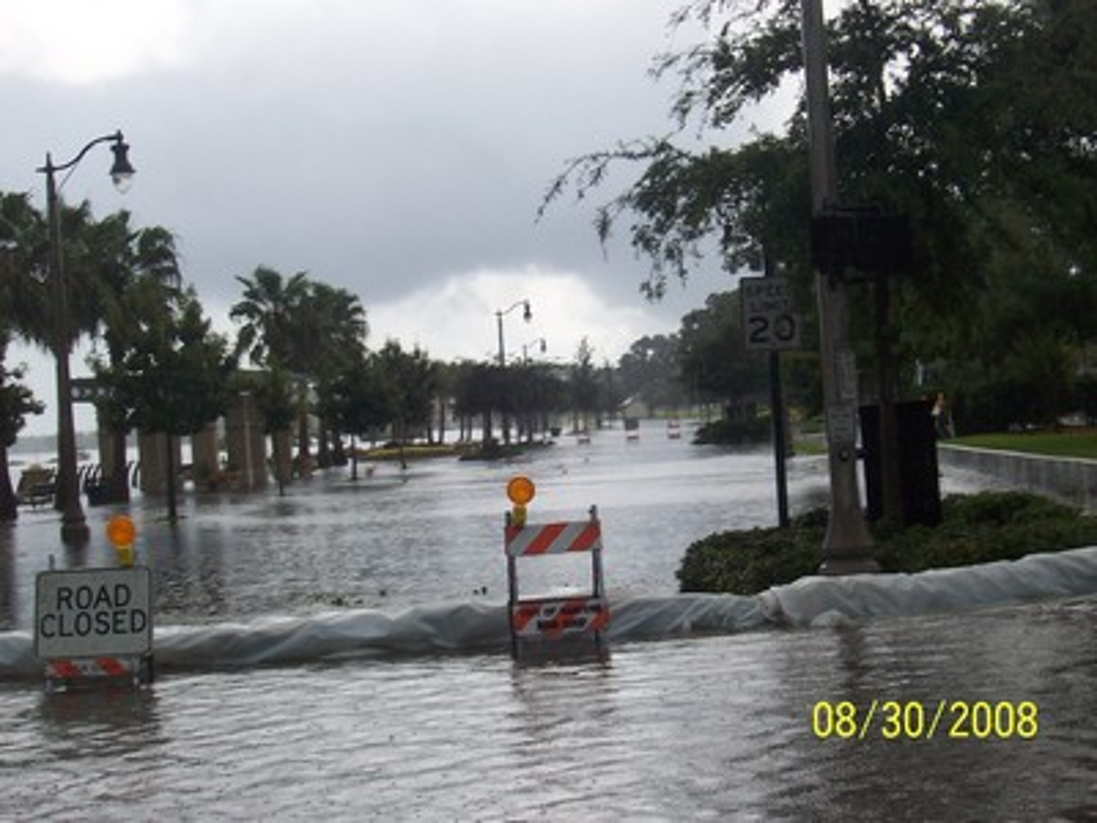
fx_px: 2250
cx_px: 548
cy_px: 412
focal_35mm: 71
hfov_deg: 27.4
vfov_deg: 20.7
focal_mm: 10.8
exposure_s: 1/250
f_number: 6.7
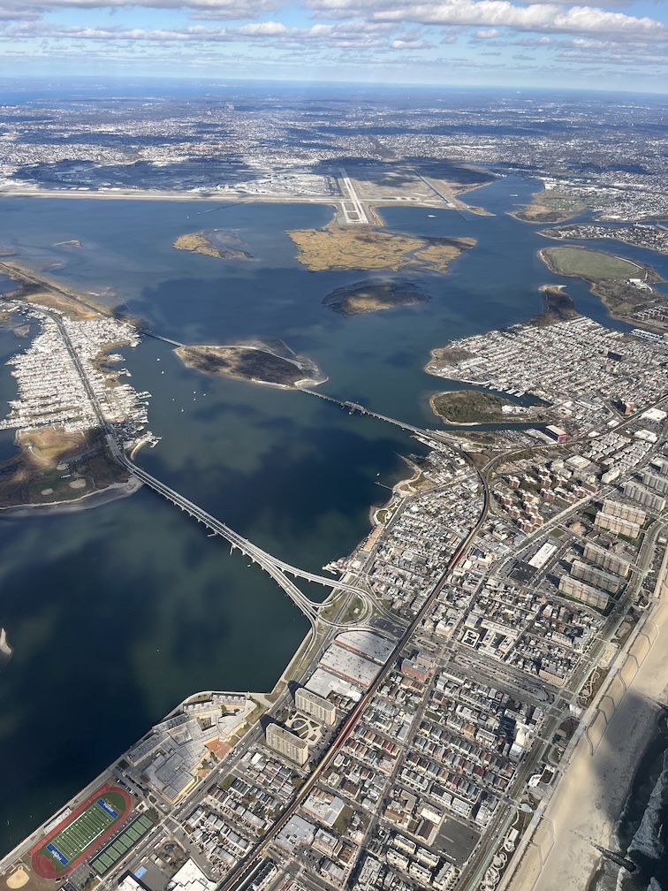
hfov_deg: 53.1
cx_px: 334
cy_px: 446
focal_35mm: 26
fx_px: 669
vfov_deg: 67.3
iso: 50
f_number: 1.6
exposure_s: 1/2179
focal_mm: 5.1
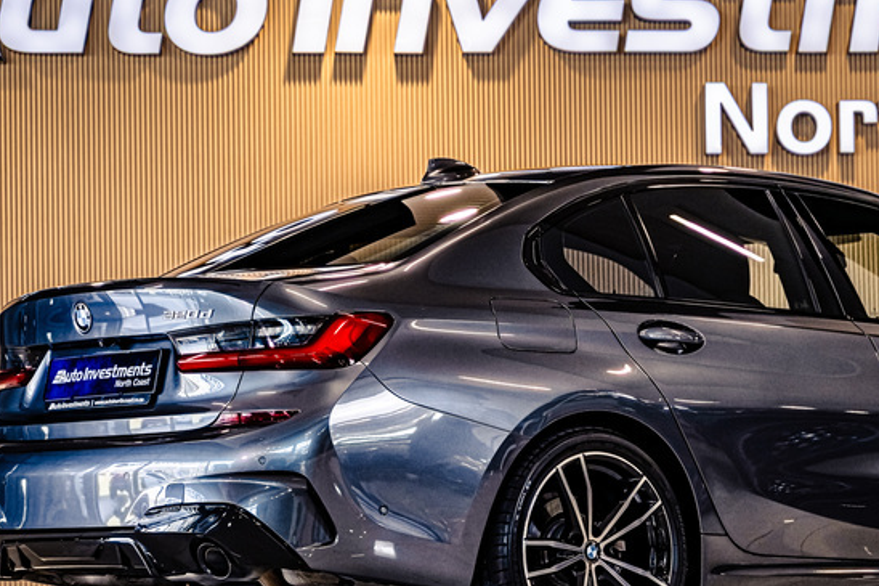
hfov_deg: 14.6
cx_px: 684
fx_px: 3417
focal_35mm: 140
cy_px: 443
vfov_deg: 9.8
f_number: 3.5
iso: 320
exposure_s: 1/100
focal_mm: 75
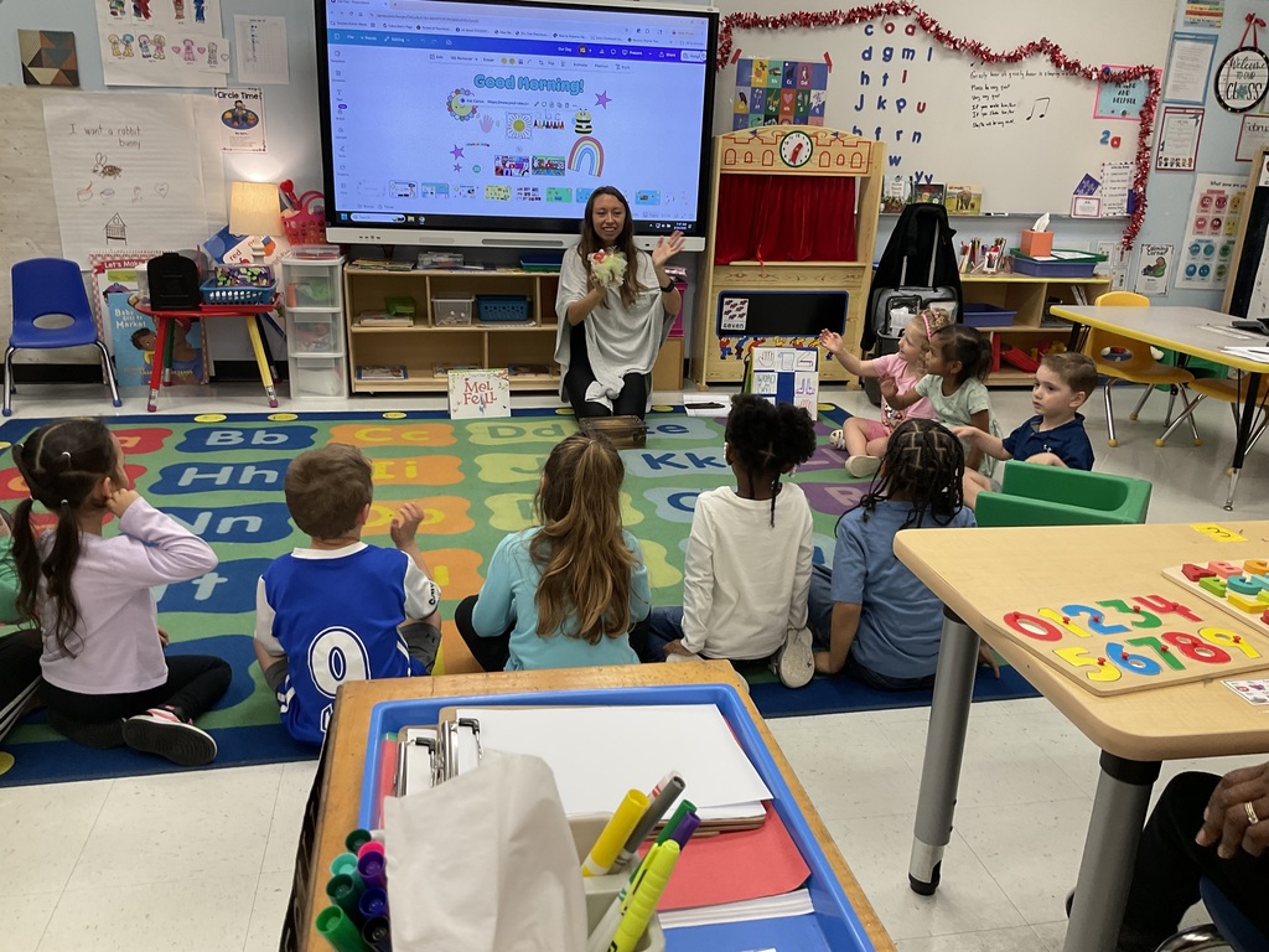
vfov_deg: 48.2
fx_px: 1063
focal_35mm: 29
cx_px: 634
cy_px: 476
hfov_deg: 61.7
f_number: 1.8
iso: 40
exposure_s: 1/60
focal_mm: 3
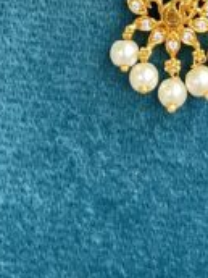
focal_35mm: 111
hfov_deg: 13.2
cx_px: 189
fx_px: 889
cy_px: -248
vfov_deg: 15.0
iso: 125
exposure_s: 1/60
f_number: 1.6
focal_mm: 4.2
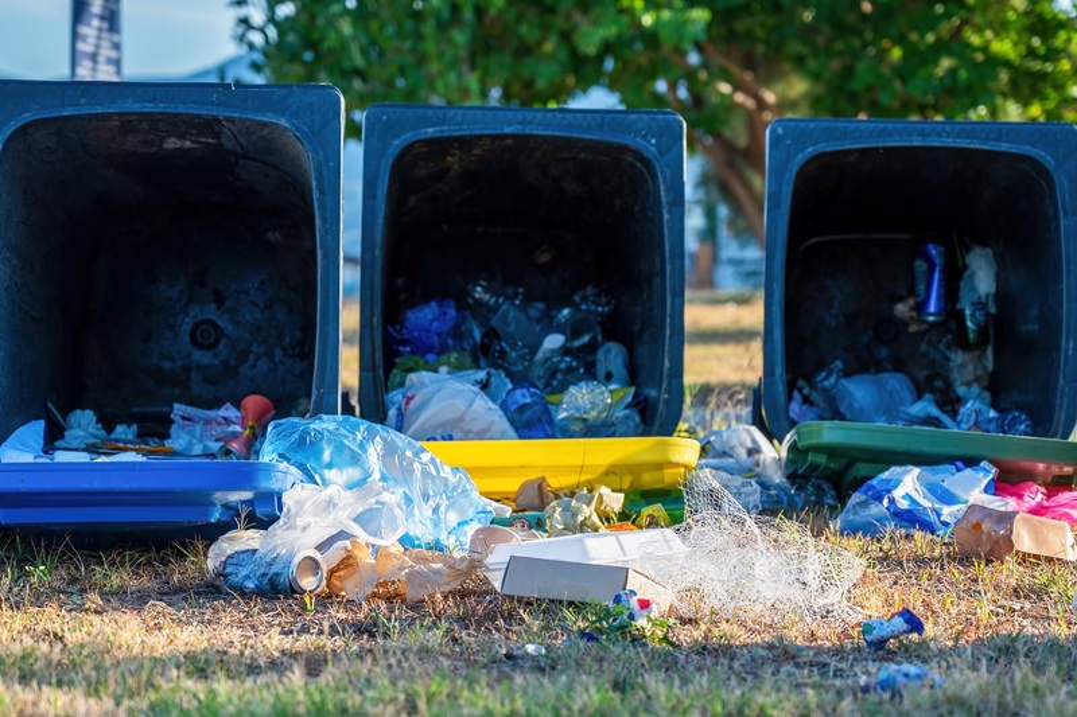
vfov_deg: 13.0
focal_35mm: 105
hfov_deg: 19.5
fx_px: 3140
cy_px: 358
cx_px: 538
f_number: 4
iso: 100
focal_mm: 70
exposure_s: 1/500
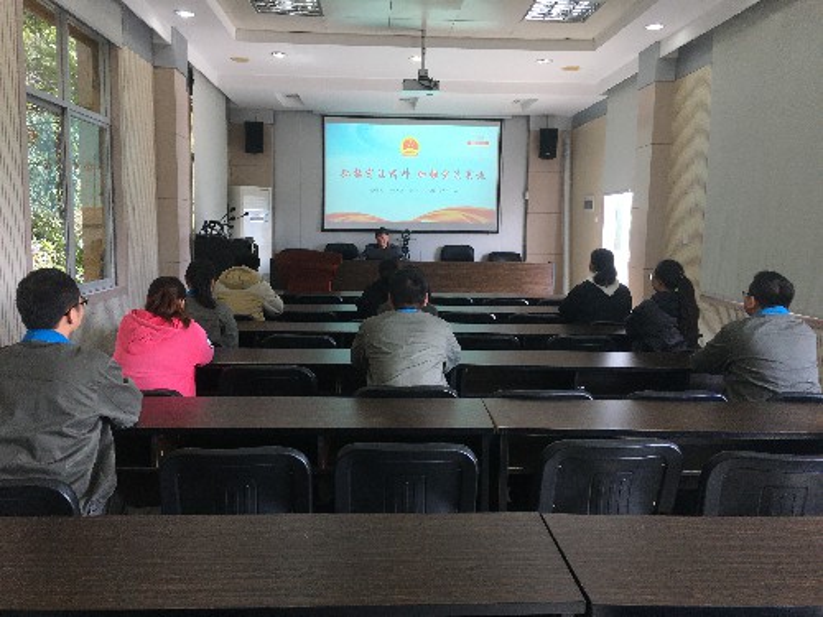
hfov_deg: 61.7
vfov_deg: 48.2
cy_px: 308
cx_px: 412
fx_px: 689
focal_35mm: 29
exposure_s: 1/100
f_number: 2.2
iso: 40
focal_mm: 4.15
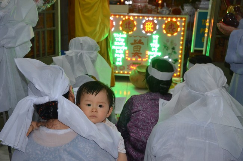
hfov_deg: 37.9
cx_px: 122
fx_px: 354
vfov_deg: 25.7
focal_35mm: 52
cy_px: 80
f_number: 4.5
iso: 640
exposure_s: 1/100
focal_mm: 35
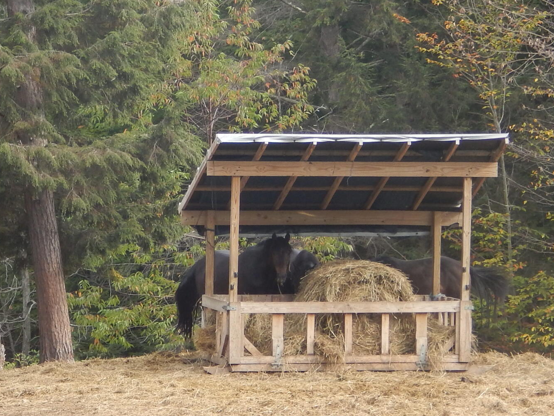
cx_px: 13
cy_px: 336
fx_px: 4736
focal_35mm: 296
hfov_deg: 6.7
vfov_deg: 5.0
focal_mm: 23.4
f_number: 4.8
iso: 125
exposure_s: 1/125
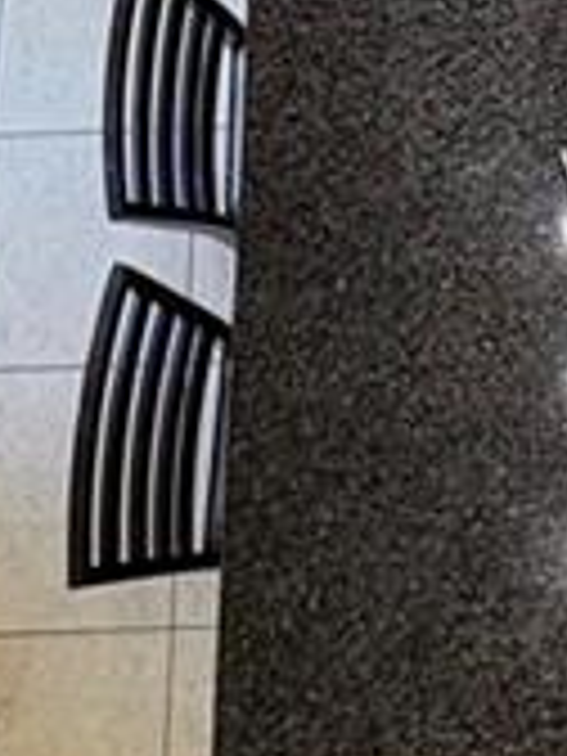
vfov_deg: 15.8
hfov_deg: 14.6
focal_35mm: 100
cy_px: -729
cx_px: 522
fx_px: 2184
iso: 160
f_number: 2.2
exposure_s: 1/60
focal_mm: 2.22
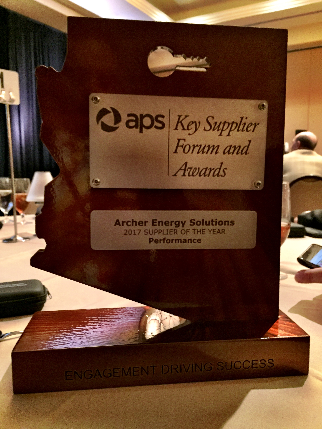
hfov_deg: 48.2
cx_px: 161
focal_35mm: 29
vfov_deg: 61.7
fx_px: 360
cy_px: 214
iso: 500
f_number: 2.2
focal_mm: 4.15
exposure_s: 1/15
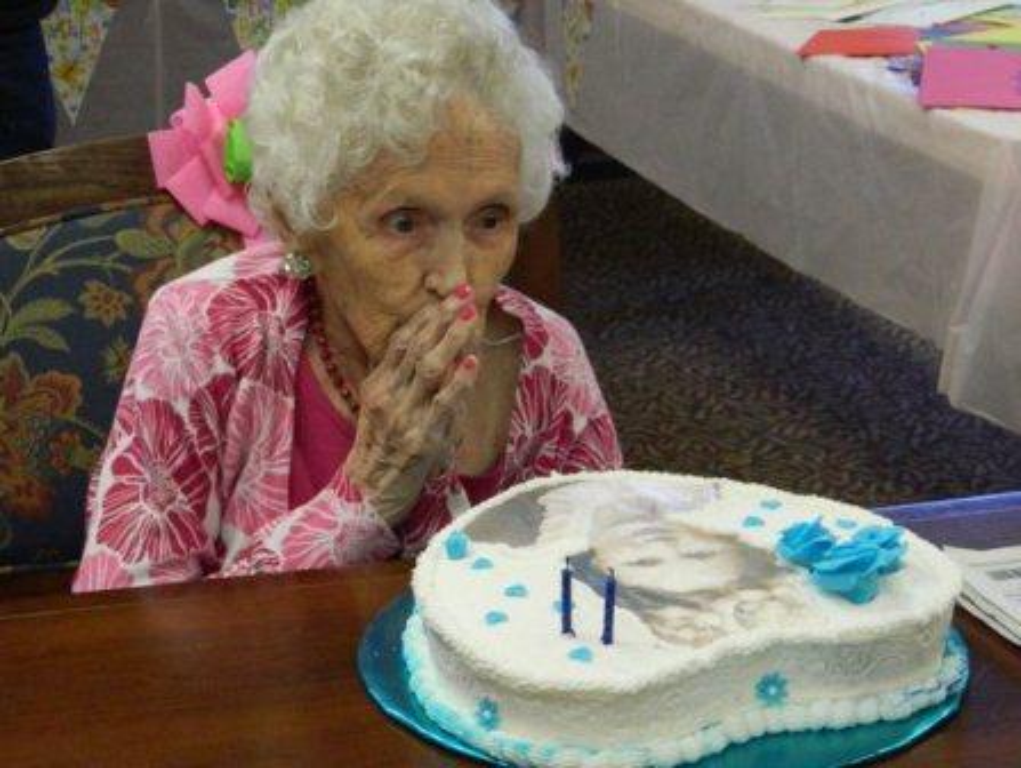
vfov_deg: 21.0
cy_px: 384
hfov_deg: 27.8
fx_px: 2066
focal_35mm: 70
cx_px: 510
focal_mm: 12.6
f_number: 4
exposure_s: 1/50
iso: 400
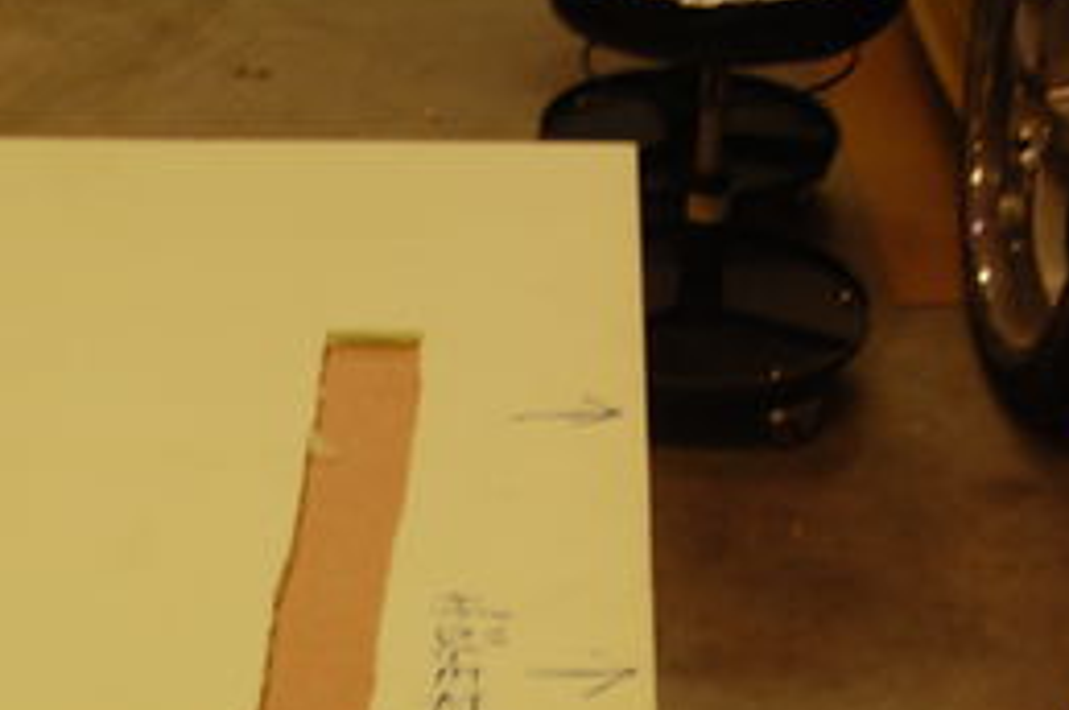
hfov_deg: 26.8
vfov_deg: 18.1
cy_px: 619
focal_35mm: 74
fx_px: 2195
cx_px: 194
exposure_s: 1/30
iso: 500
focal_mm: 20
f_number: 3.8
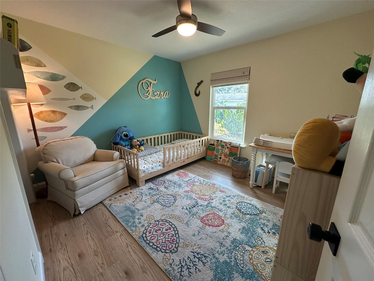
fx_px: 151
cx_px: 187
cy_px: 140
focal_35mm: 14
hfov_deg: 102.1
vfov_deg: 85.7
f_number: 2.2
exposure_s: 1/120
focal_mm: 2.22
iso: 200
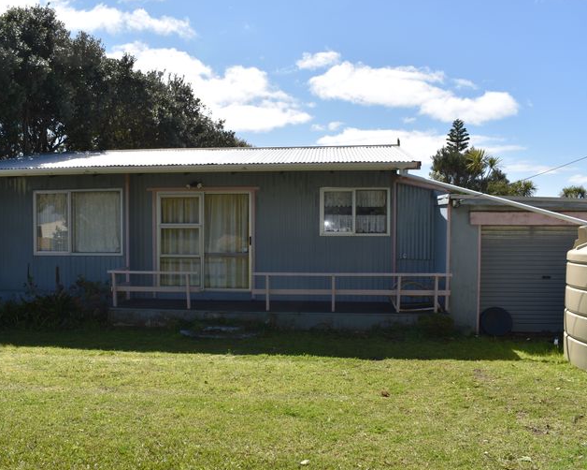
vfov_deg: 47.1
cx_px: 250
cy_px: 237
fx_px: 538
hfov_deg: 56.9
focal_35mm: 31
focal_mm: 18
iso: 100
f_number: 11
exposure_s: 1/200
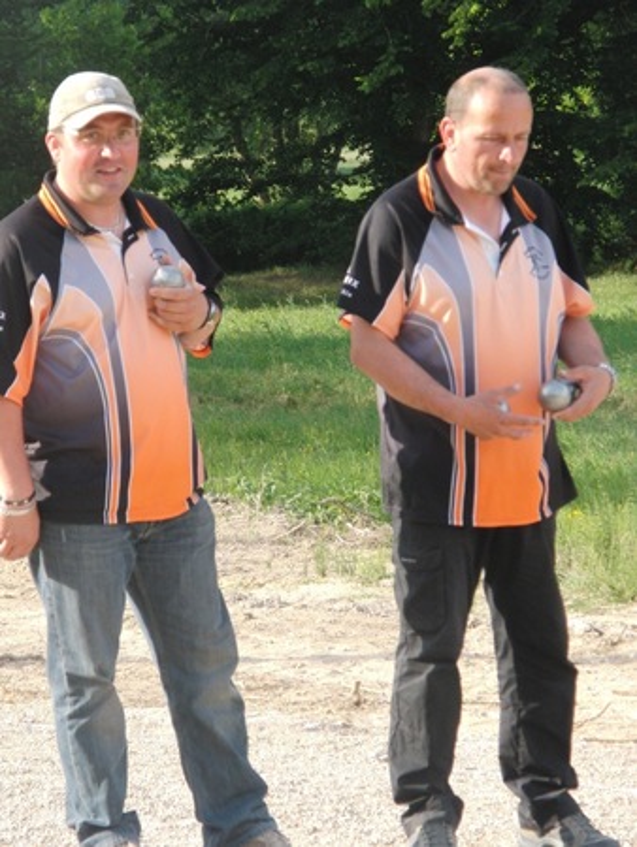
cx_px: 318
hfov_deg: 8.1
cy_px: 424
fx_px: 4510
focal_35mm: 184
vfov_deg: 10.7
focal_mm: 32.6
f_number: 4.3
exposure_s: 1/320
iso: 200
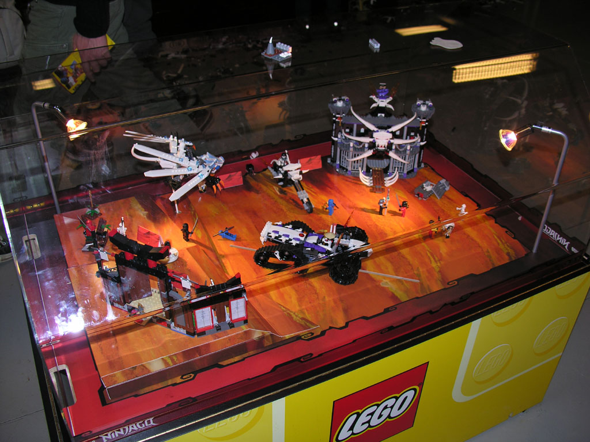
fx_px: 597
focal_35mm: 35
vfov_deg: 40.7
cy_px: 221
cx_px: 295
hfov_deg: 52.6
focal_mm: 8.9
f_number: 2.8
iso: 50
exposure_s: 1/60.1
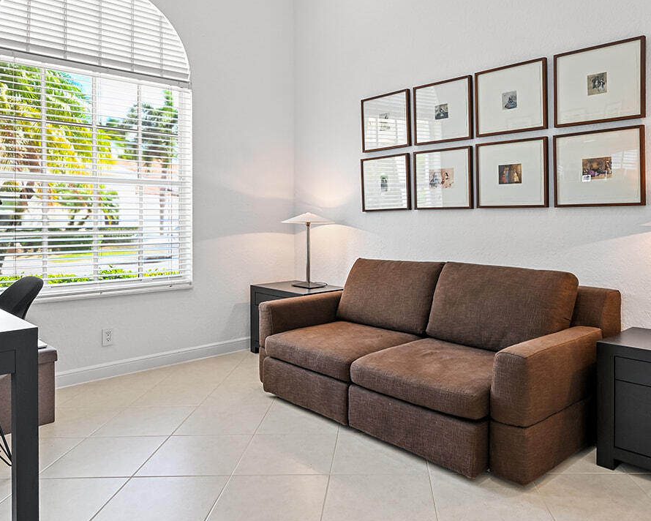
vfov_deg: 53.2
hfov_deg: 63.6
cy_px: 269
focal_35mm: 27
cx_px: 382
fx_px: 520
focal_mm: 16
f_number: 9
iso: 100
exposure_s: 1/1.25
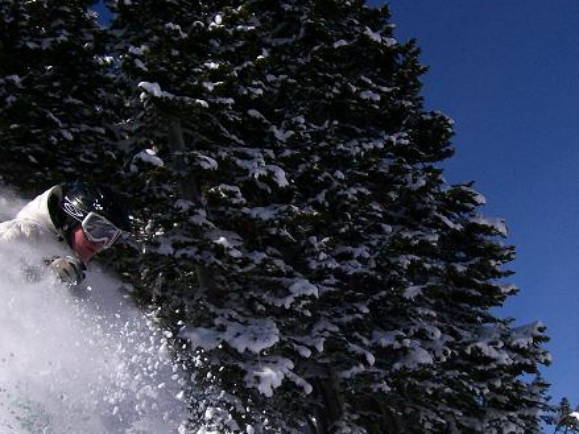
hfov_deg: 30.6
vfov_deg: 23.1
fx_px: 1053
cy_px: 307
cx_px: 357
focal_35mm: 63
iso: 80
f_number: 4.8
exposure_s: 1/1401
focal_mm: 6
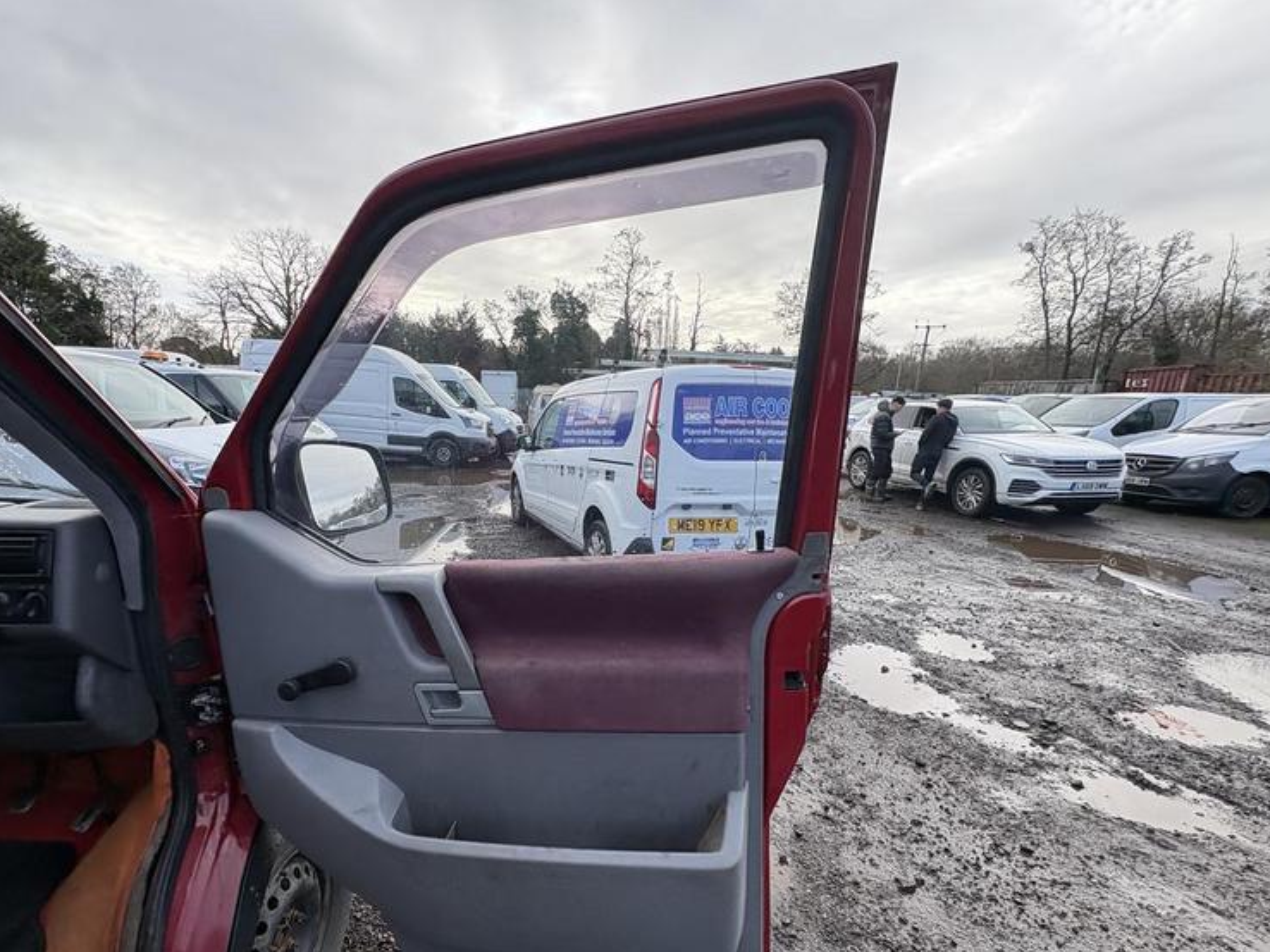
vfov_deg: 73.9
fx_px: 623
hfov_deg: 90.4
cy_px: 573
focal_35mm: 17
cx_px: 544
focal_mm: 2.22
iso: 64
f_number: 2.2
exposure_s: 1/533
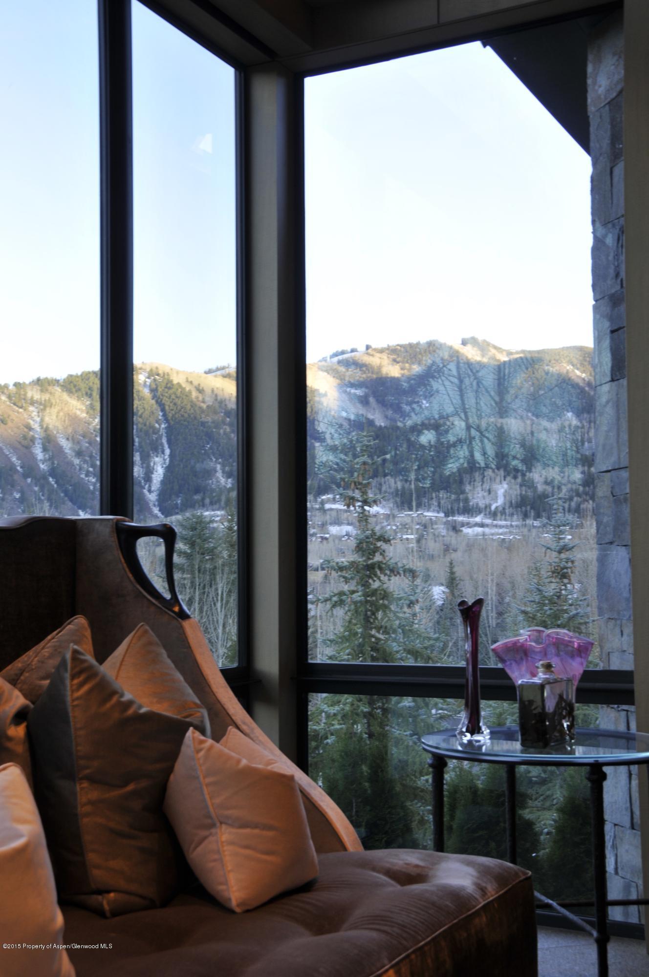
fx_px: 1302
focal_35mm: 48
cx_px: 324
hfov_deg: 28.0
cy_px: 488
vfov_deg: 41.2
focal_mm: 32
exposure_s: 1/15
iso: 200
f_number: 7.1
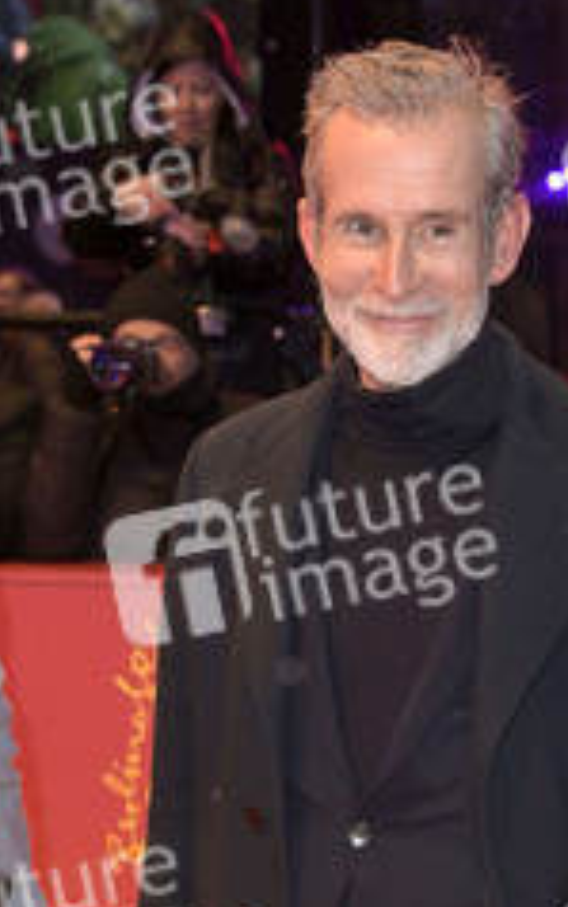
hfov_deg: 12.3
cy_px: 747
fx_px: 2622
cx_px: 412
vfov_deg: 19.4
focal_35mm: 106
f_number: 5.6
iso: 1250
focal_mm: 62
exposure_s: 1/250
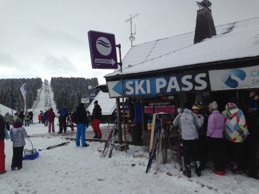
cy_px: 97
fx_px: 247
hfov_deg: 55.4
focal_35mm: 33
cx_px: 130
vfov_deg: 42.9
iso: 50
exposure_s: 1/1808
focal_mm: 4.12
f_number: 2.4
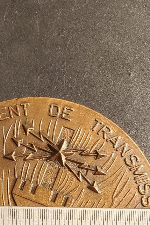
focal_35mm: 61
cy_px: 265
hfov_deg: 22.2
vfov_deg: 28.8
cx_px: 63
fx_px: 381
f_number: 2
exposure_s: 1/64.9
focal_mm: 2.32
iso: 160
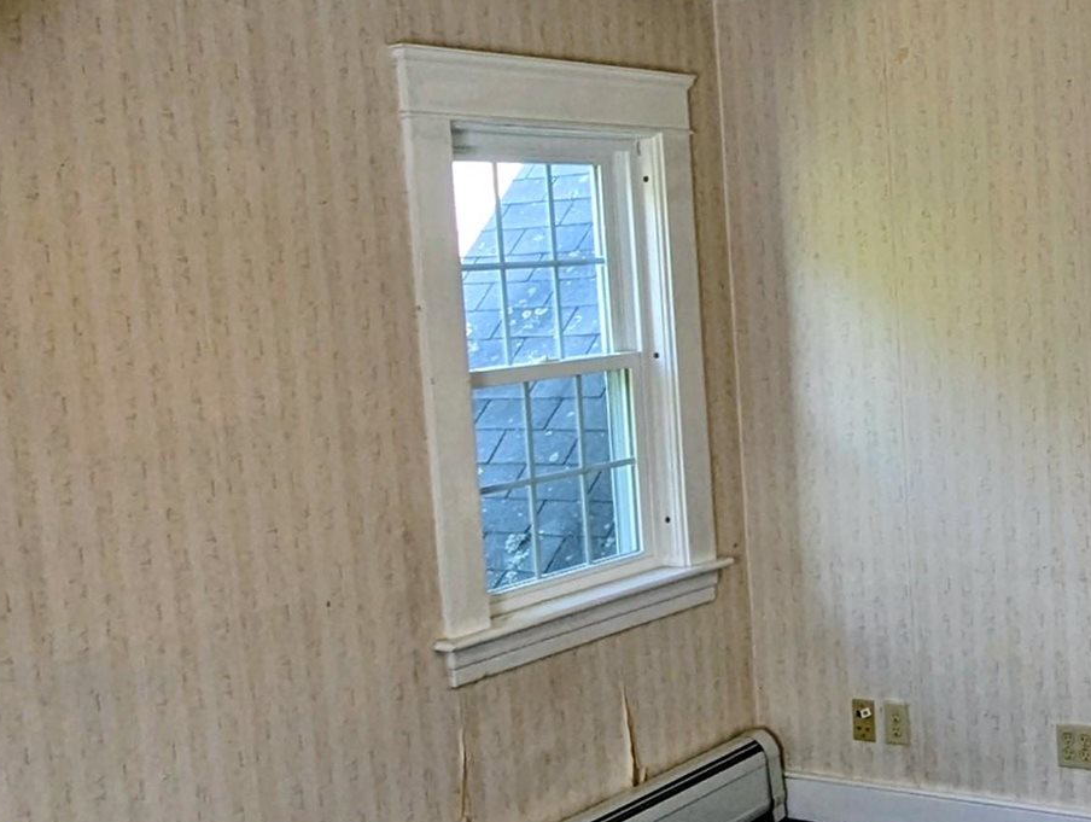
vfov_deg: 32.9
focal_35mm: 44
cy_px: 377
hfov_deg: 39.5
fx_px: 1389
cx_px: 999
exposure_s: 1/60
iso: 51
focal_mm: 1.95
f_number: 2.2
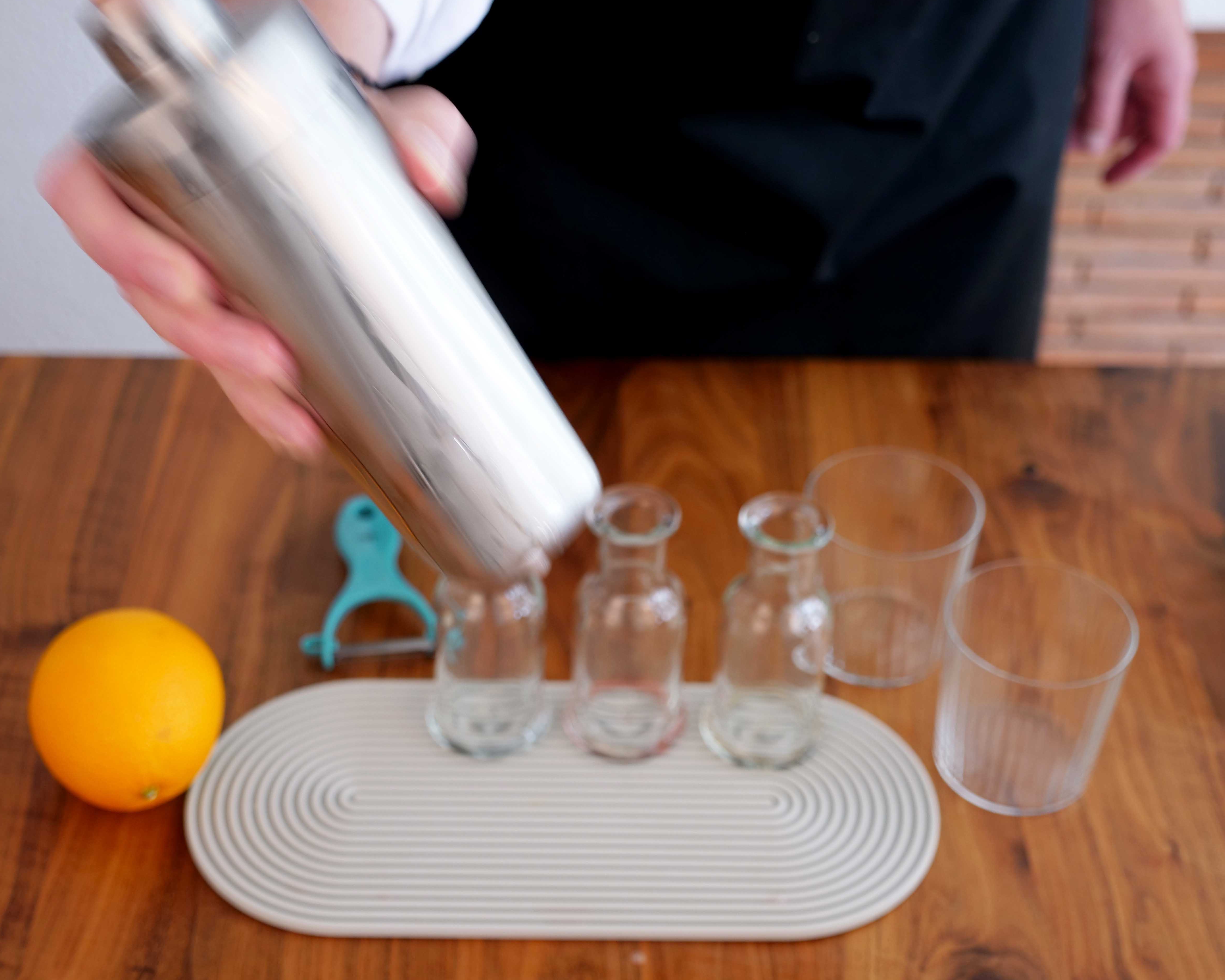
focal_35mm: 56
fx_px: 2030
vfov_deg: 27.1
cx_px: 615
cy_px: 491
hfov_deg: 33.6
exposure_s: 1/60
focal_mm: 26
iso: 250
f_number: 2.8
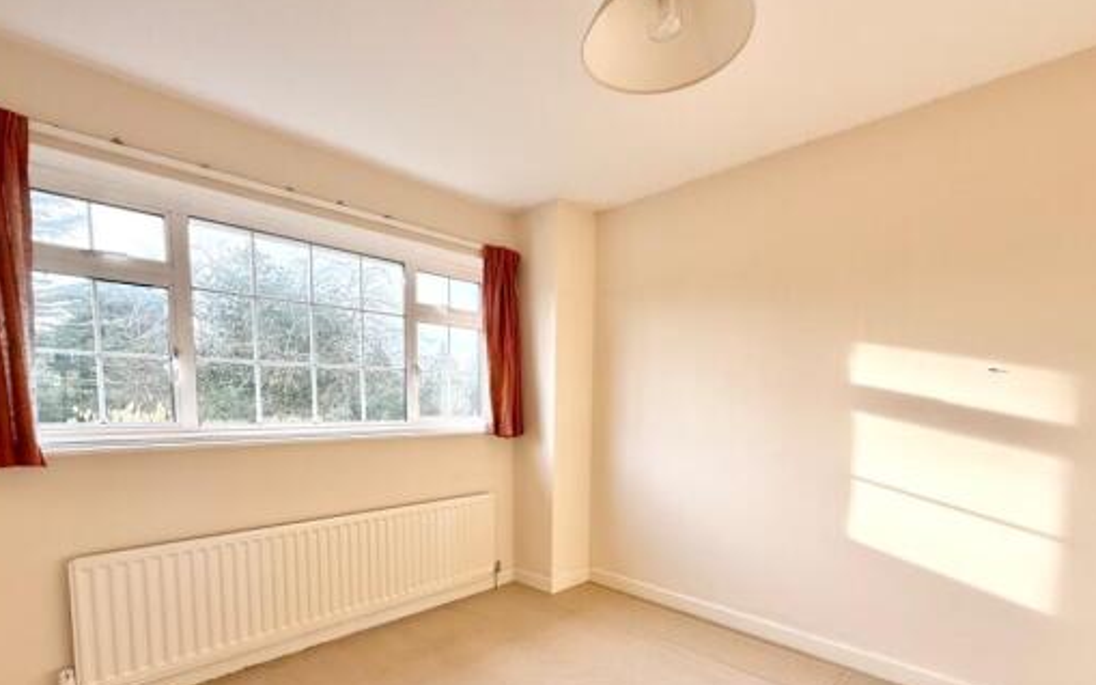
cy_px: 445
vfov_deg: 66.5
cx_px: 531
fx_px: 508
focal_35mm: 17
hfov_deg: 94.3
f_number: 2.2
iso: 64
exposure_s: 1/193
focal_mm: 2.22
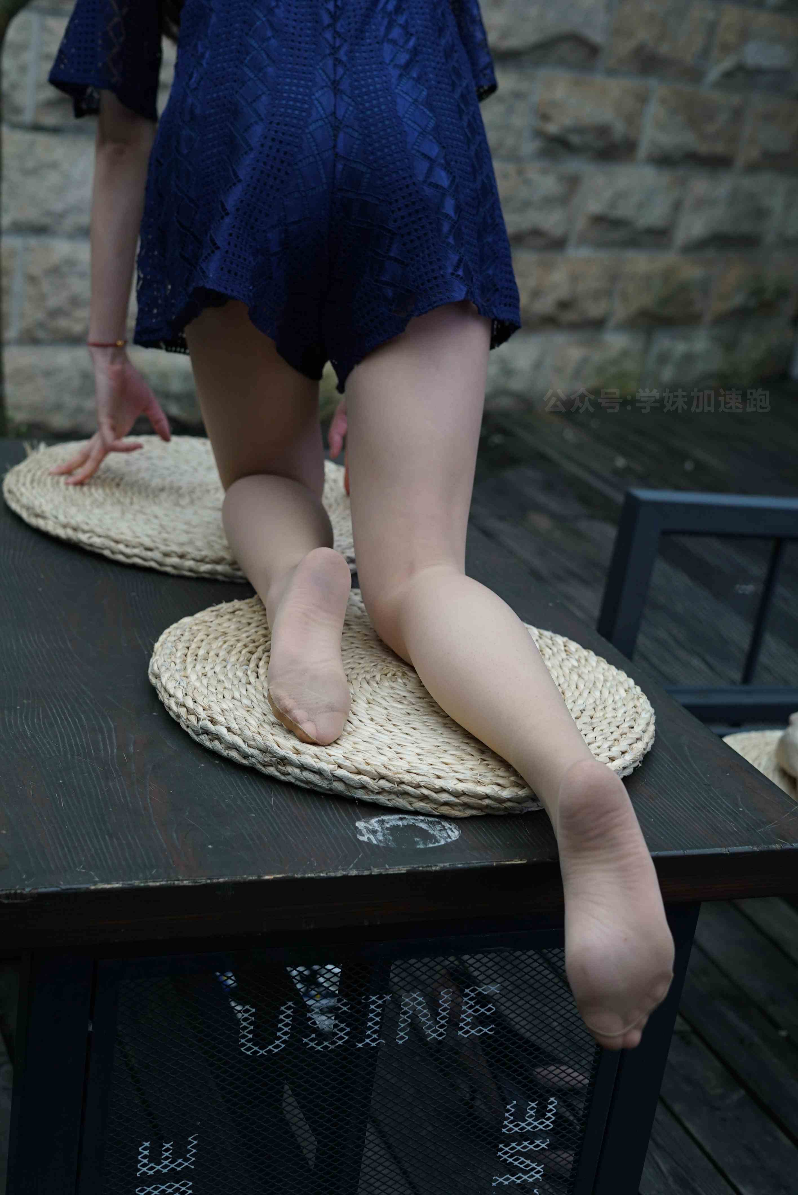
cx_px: 399
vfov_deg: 39.6
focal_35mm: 50
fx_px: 1660
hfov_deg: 27.0
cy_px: 598
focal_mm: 50
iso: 640
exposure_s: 1/60
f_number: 4
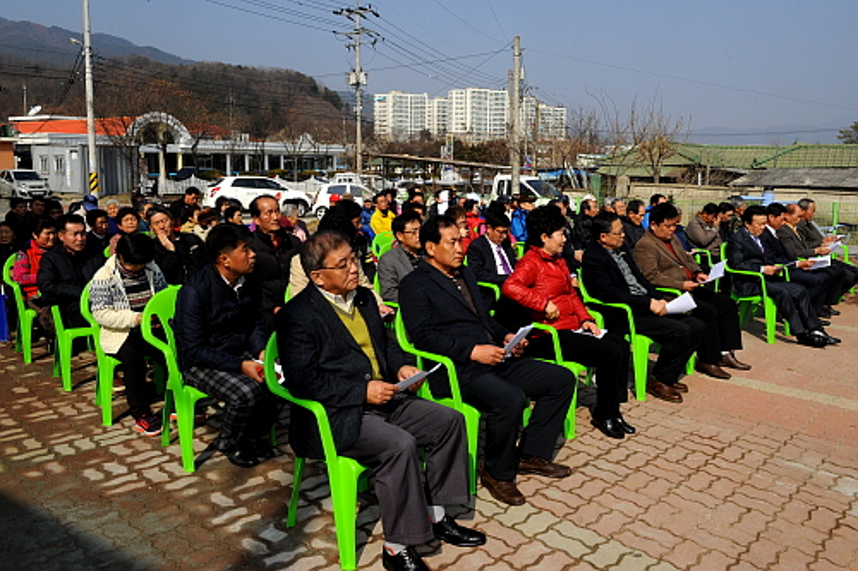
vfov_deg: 49.5
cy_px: 286
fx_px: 619
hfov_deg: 69.4
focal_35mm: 26
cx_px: 429
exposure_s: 1/250
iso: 400
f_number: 18
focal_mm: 26
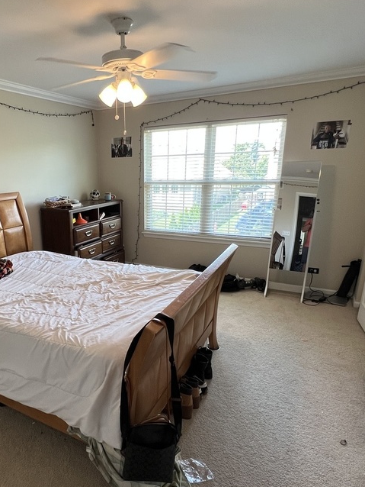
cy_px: 271
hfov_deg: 59.2
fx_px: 309
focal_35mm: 22
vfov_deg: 76.1
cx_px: 111
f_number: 1.8
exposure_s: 1/120
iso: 125
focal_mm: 1.57
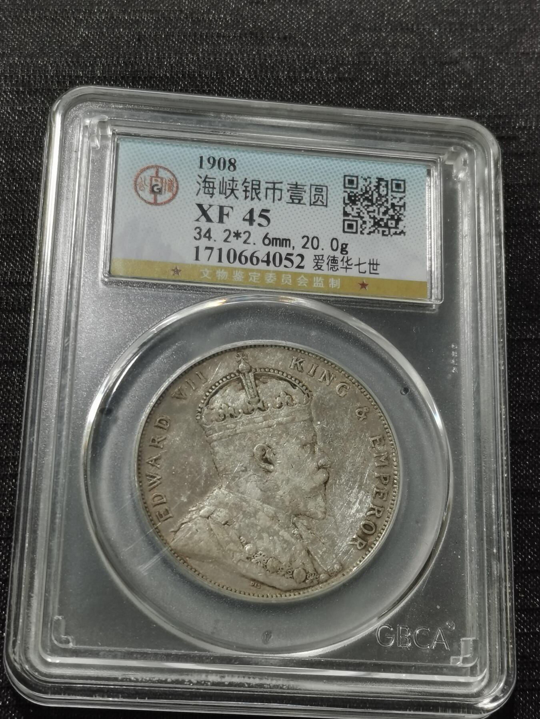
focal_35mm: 73
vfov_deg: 26.7
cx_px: 270
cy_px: 360
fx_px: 1518
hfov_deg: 20.2
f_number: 1.8
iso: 50
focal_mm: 5.58
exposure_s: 1/100
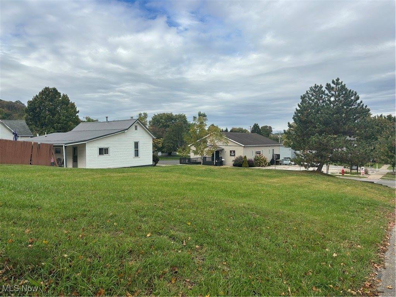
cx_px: 198
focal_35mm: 26
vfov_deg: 53.1
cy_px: 148
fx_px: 297
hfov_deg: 67.3
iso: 50
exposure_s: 1/3311
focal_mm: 5.96
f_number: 1.6
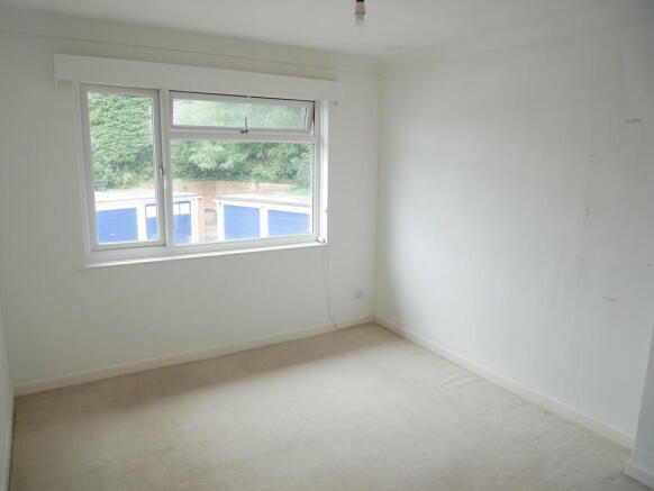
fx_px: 454
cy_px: 246
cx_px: 327
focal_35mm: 24
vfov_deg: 56.9
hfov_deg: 71.6
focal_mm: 12
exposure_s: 1/60
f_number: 3.5
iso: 200
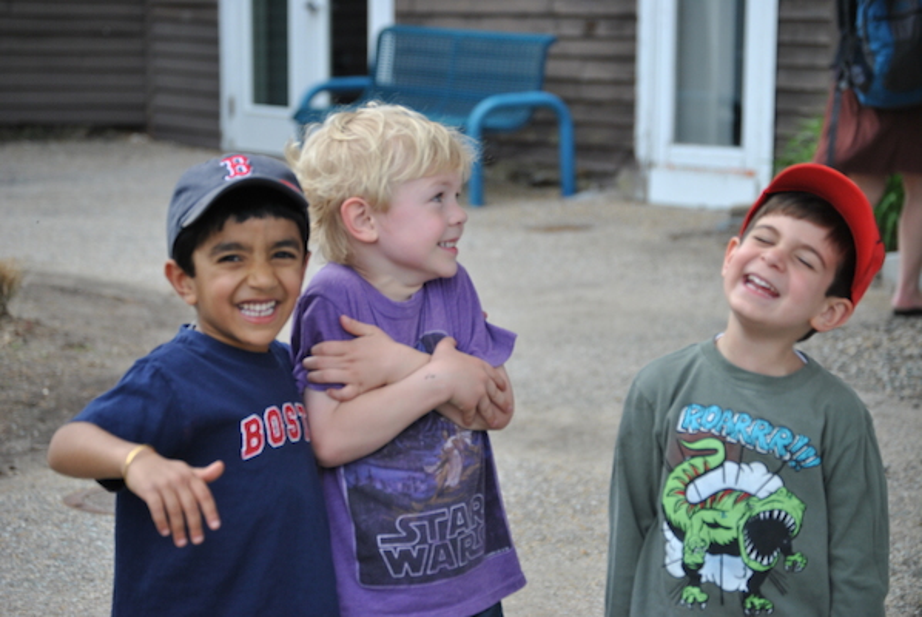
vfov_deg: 10.2
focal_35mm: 135
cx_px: 461
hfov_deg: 15.2
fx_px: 3461
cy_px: 308
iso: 200
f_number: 5
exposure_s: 1/400
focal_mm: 90
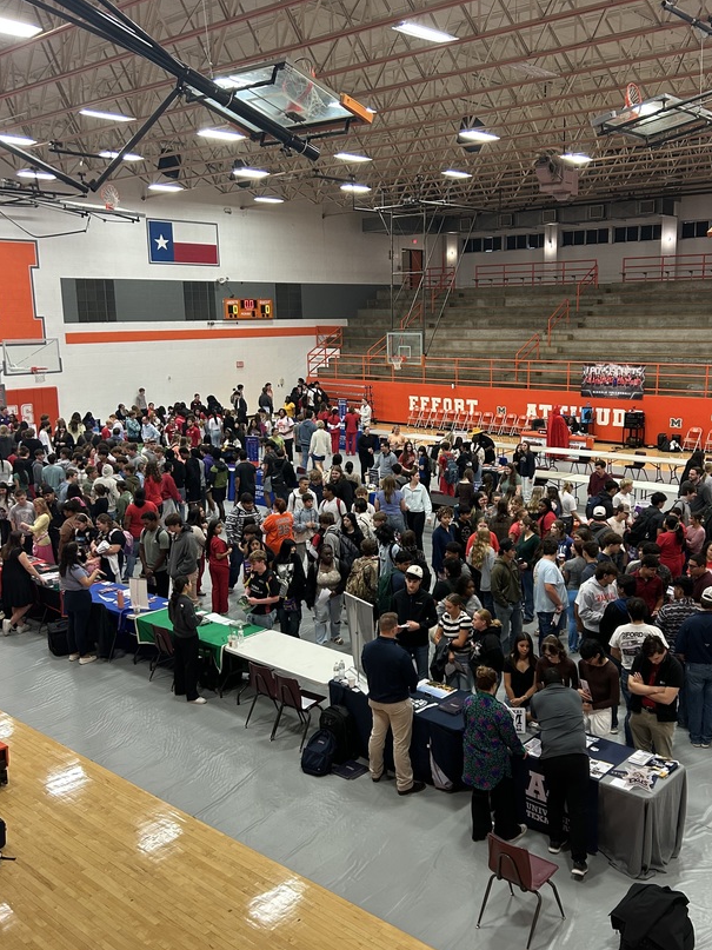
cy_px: 497
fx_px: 905
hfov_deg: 42.7
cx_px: 428
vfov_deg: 55.3
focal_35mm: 33
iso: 125
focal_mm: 5.7
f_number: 1.5
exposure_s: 1/60
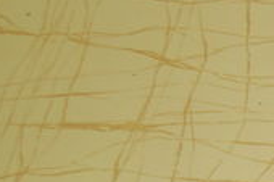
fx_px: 1338
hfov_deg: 9.4
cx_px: 796
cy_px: 352
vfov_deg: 7.5
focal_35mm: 176
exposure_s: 1/60
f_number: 3.8
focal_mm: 20
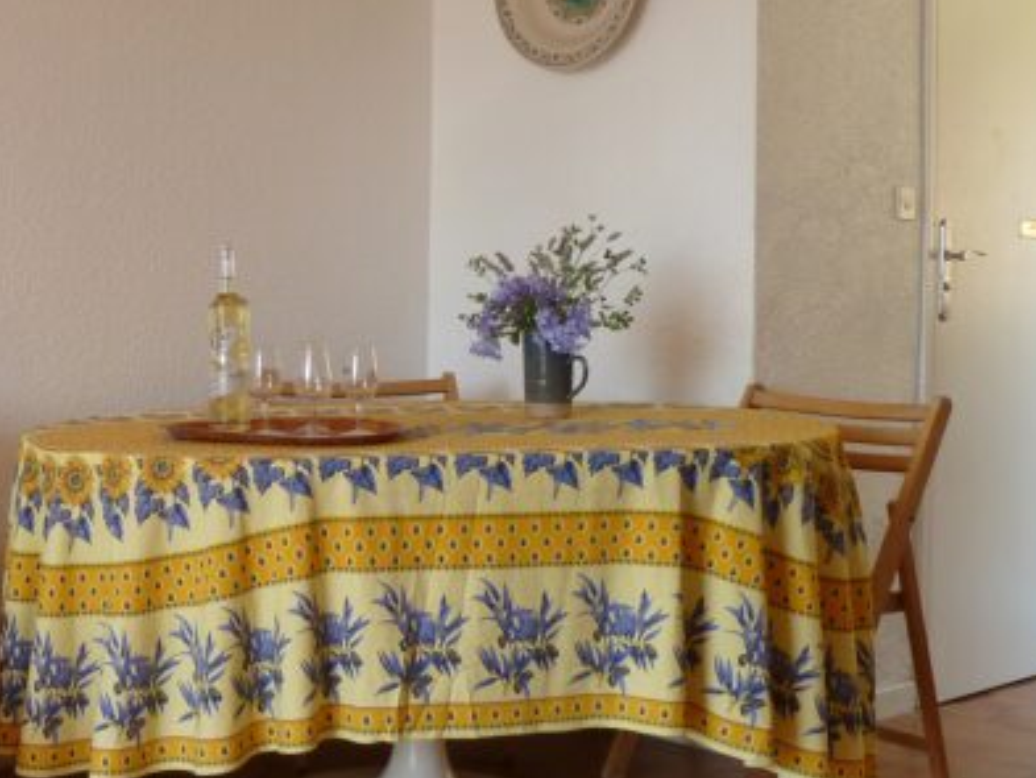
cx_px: 61
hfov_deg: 30.0
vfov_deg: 24.0
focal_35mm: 61
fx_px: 1826
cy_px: 324
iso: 80
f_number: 3.4
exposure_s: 1/40
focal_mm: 5
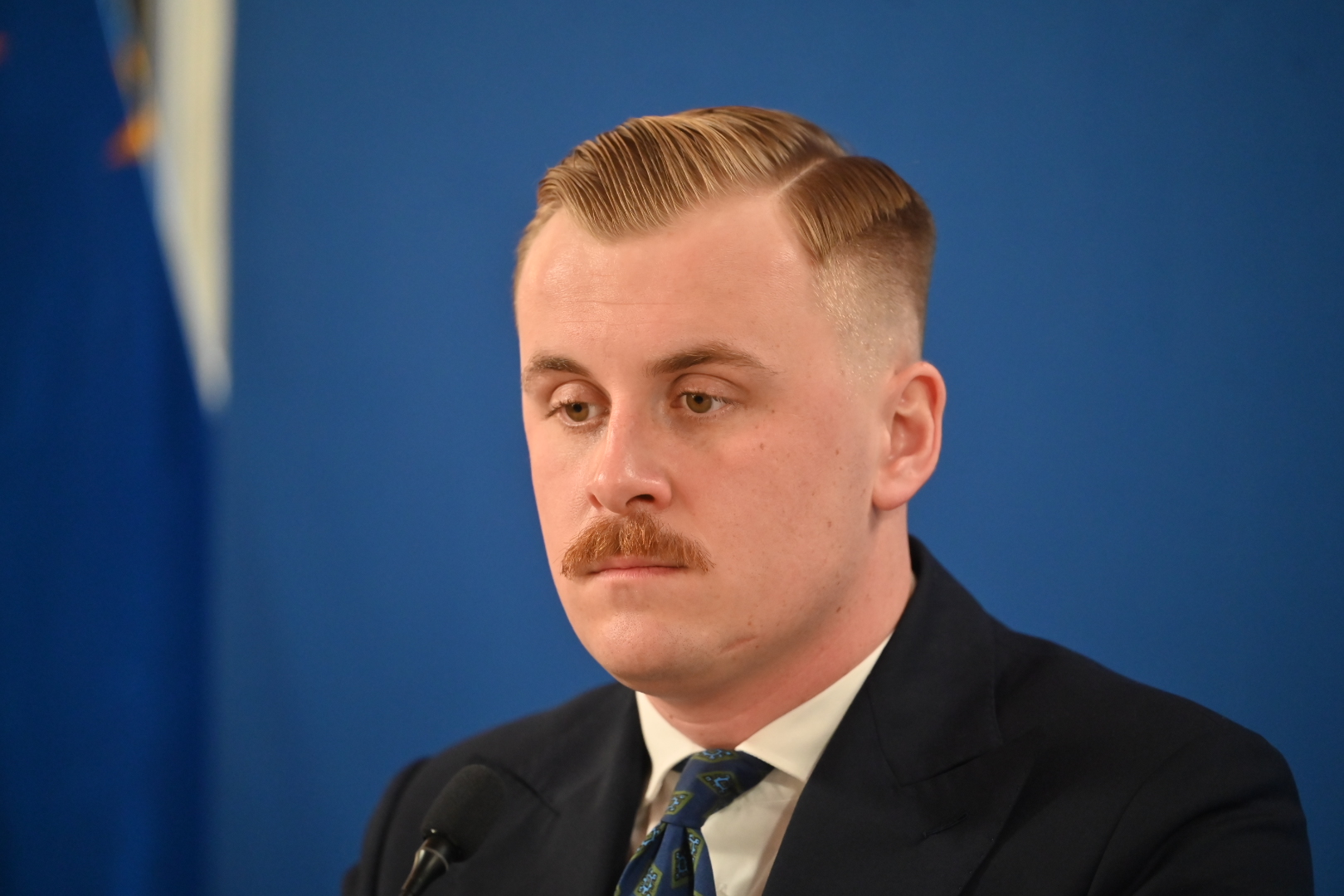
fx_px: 6719
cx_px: 672
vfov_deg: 7.6
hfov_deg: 11.4
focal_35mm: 180
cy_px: 448
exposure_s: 1/400
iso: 2500
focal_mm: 180
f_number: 2.8
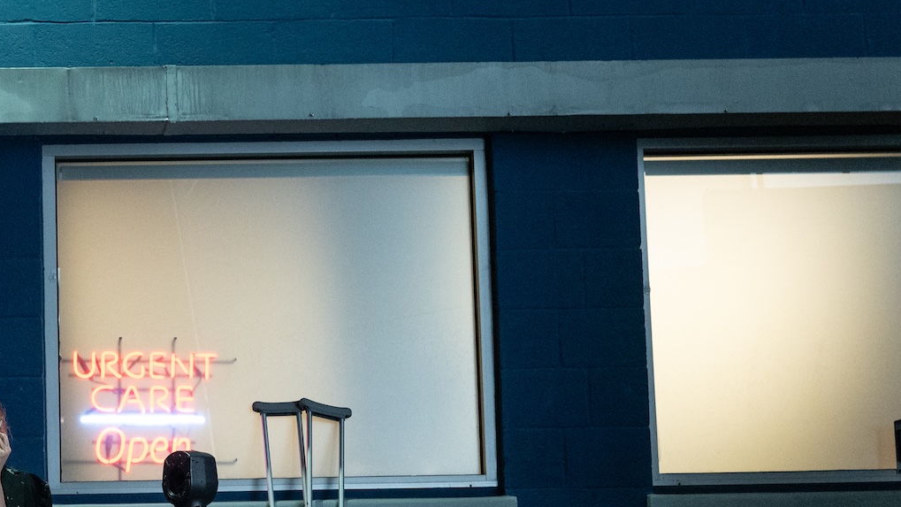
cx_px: 92
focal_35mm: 69
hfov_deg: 29.3
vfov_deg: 17.0
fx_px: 1648
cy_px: 527
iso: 6400
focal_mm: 35
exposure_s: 1/160
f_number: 4
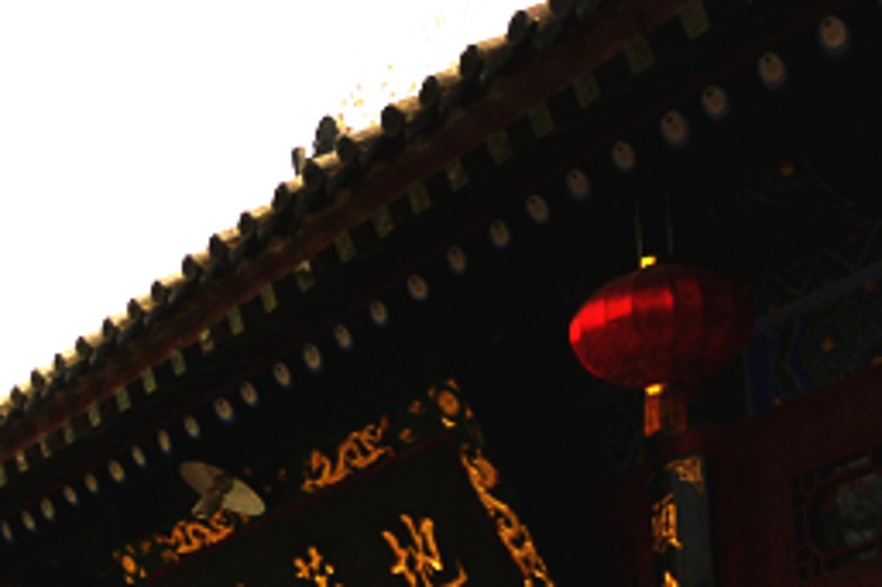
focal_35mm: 106
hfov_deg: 17.2
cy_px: 846
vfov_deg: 12.4
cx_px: -477
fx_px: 2595
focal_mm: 12.7
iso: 200
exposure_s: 1/200
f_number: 3.8
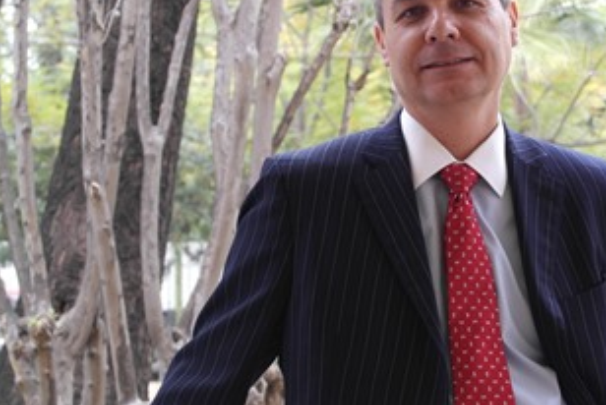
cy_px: 245
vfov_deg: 15.7
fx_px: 1466
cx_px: 467
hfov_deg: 23.1
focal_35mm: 87
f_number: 4.5
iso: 400
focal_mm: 32
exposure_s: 1/100
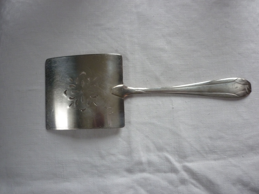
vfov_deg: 41.8
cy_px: 96
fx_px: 254
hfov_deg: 54.0
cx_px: 127
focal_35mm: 34
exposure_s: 1/30
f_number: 2.8
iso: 200
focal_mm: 5.5
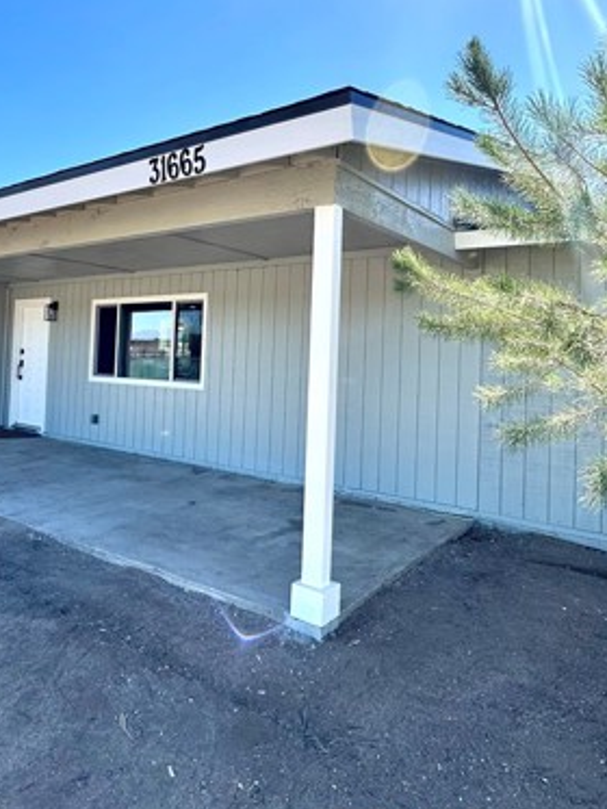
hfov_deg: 56.7
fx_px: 561
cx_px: 334
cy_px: 343
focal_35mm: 24
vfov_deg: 71.1
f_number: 2.2
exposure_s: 1/729
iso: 40
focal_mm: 2.22
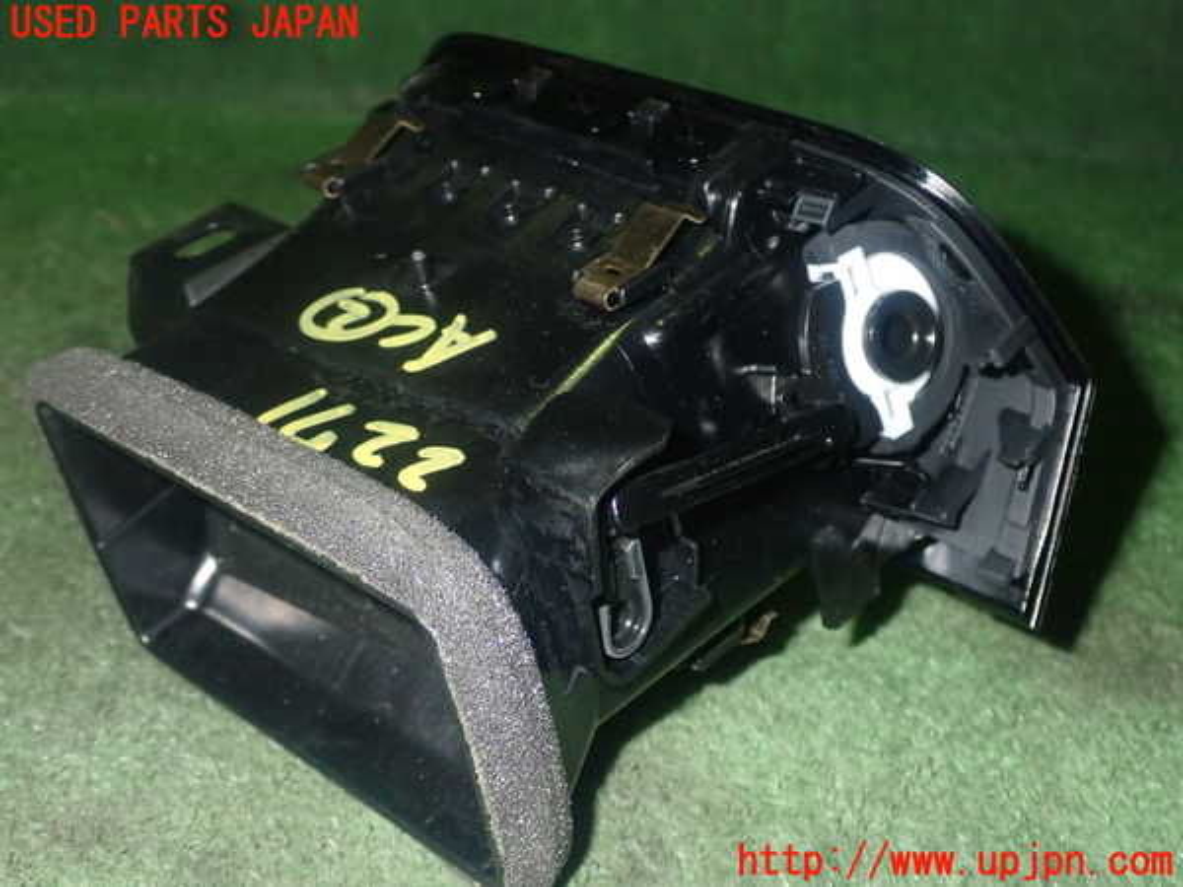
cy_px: 444
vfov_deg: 30.9
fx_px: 1606
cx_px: 592
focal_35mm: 47
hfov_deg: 40.4
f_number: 9
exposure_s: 1/50
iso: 800
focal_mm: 8.4
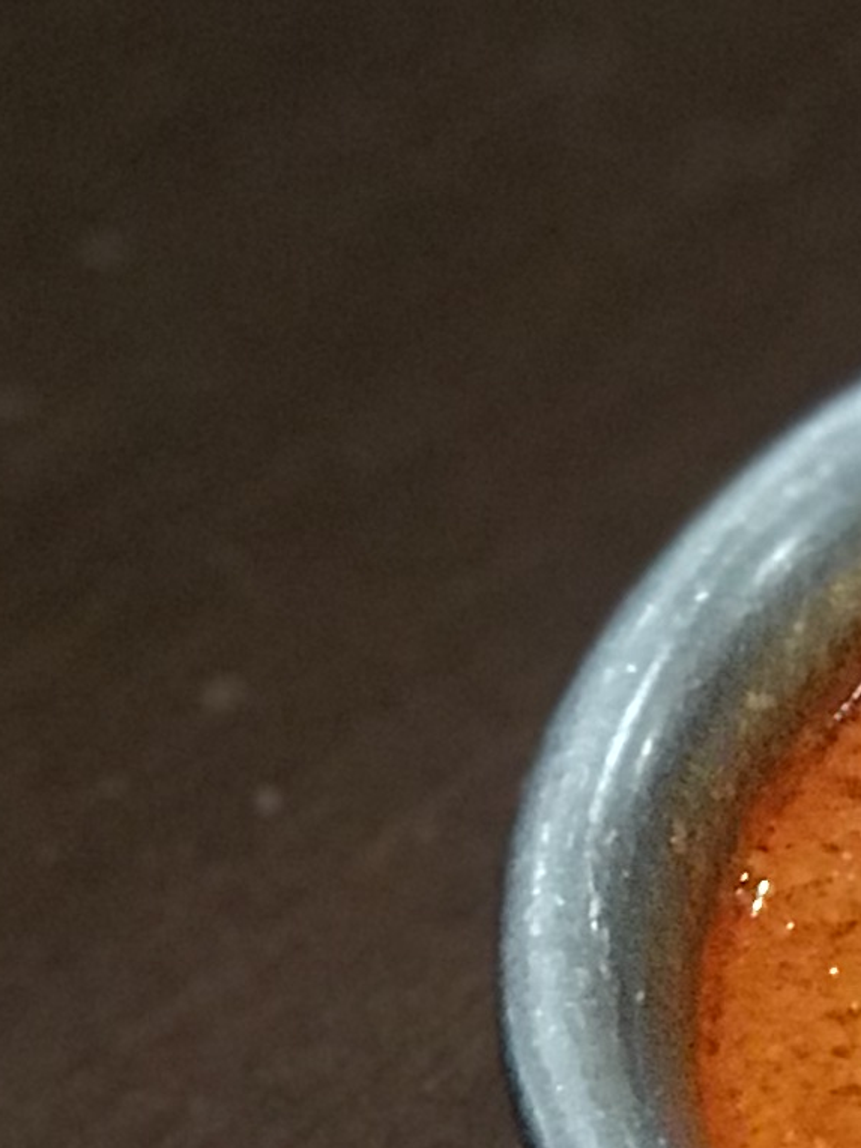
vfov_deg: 6.6
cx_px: 1724
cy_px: 914
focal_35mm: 301
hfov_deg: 4.9
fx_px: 9982
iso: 640
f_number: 2.8
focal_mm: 6.6
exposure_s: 1/50
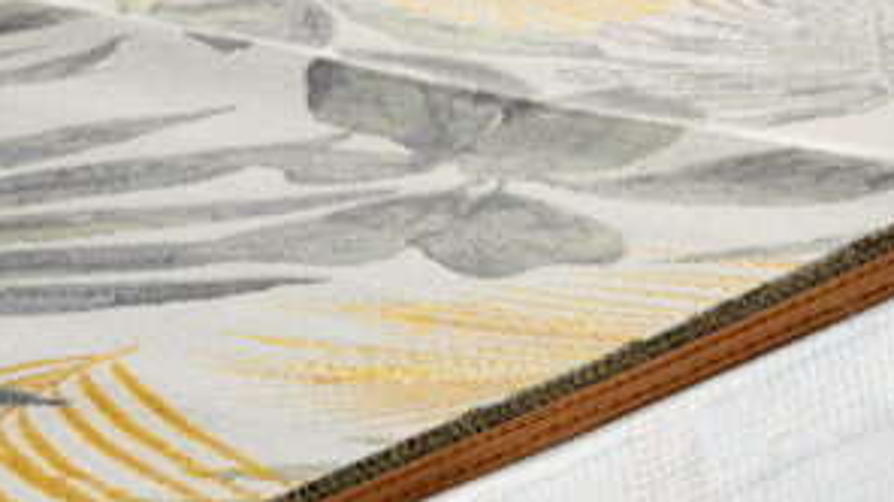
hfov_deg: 9.6
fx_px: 5282
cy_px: 504
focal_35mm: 223
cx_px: 755
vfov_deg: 5.4
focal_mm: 70
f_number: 29
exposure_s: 1/125
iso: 500
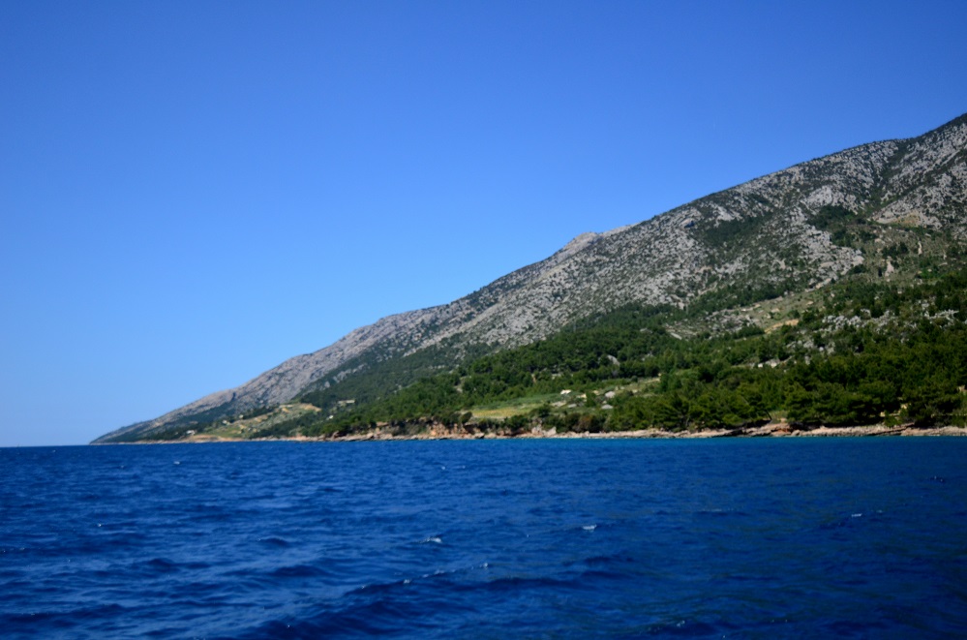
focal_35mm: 36
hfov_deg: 53.2
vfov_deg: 36.7
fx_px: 965
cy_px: 320
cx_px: 484
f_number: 4
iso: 400
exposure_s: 1/4000
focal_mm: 24
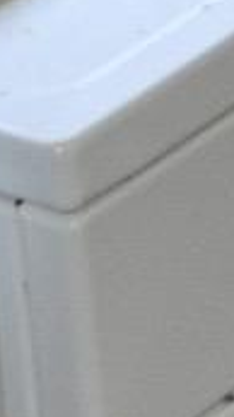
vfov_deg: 4.8
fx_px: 4932
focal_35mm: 446
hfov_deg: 2.7
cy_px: -265
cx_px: 745
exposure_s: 1/60
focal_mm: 24
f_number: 3.8
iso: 800
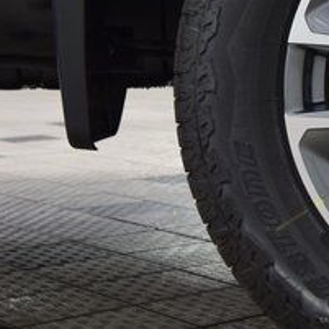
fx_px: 1312
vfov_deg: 14.2
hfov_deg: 13.4
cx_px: 514
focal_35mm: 122
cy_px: 73
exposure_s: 1/15
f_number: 6.3
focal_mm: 30
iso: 800
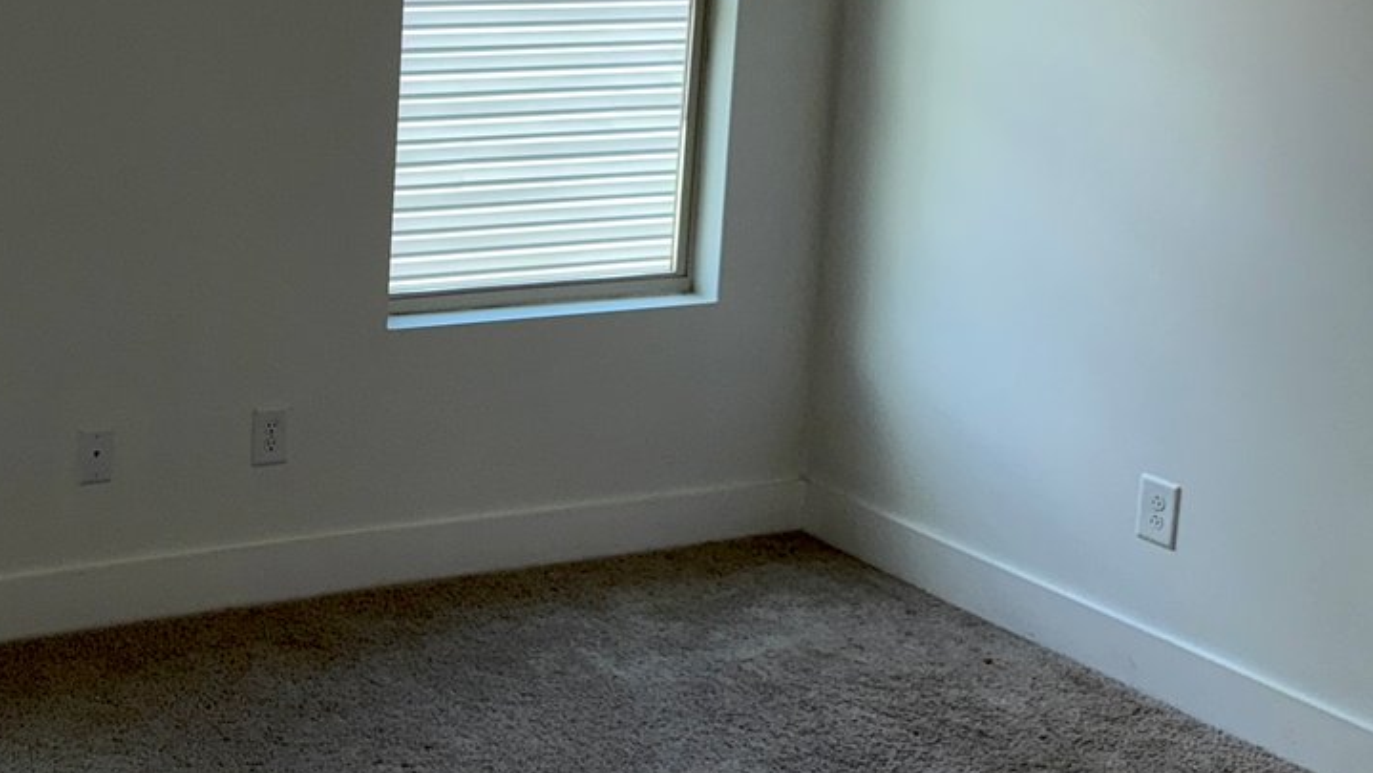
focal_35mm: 55
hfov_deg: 34.8
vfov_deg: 21.3
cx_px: 43
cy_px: 51
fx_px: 2003
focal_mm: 6.76
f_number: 1.78
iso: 100
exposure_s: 1/35
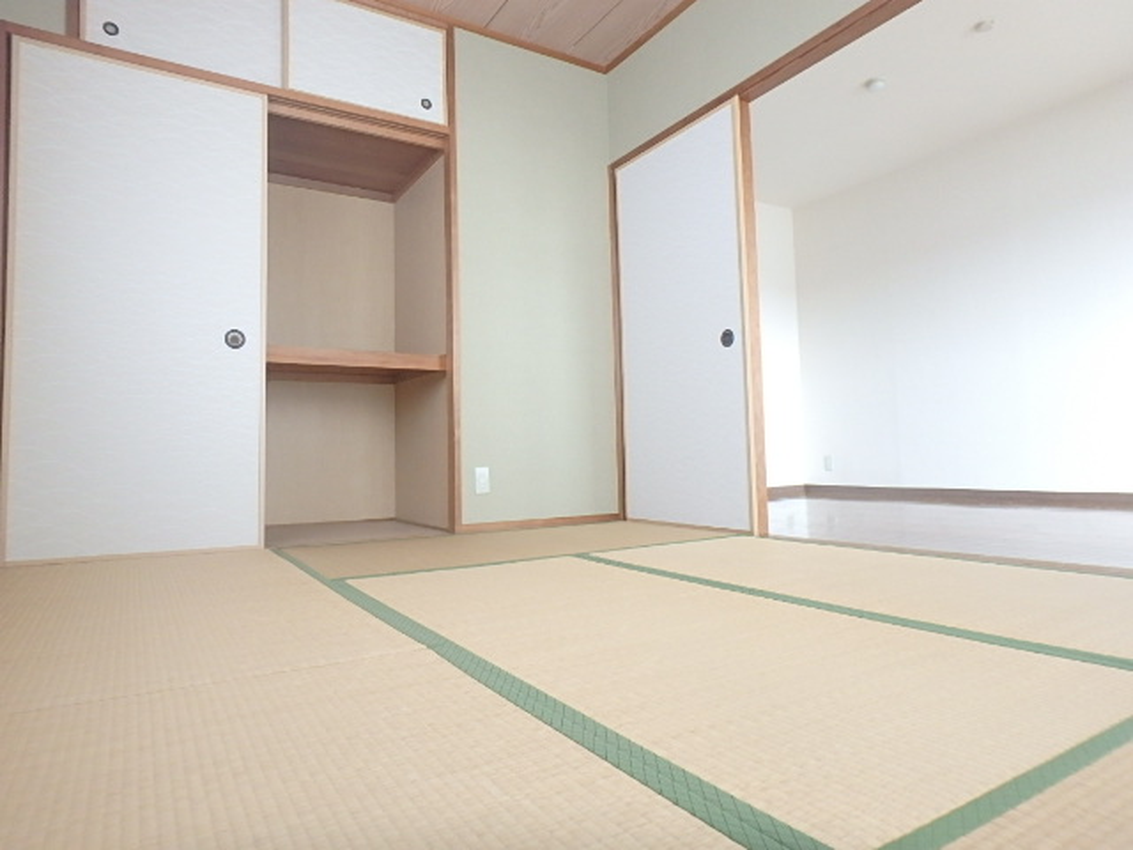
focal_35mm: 21
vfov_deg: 63.4
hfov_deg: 79.0
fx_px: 687
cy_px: 425
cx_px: 566
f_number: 3.5
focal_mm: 3.7
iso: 400
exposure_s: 1/30
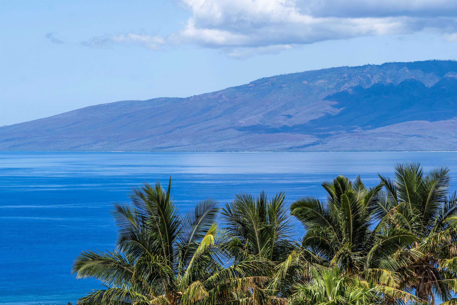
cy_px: 152
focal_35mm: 157
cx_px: 228
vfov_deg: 8.7
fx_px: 1993
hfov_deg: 13.1
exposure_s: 1/400
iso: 100
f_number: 8
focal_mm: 105
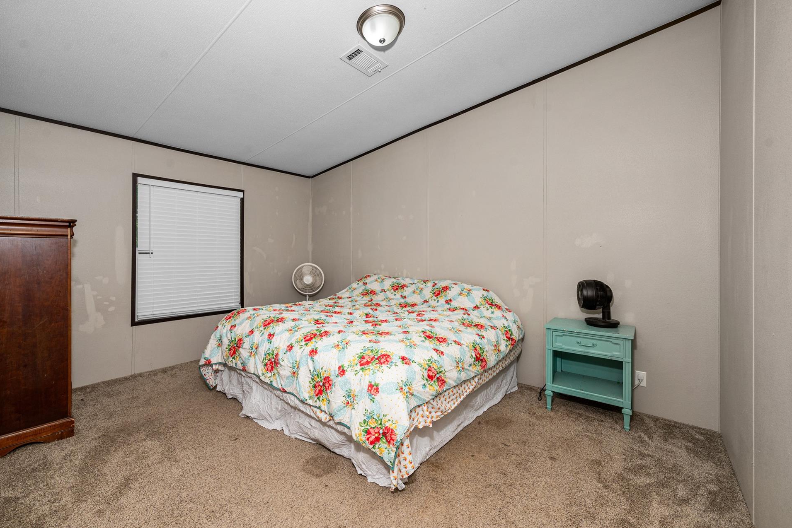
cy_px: 253
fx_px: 330
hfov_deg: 100.2
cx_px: 370
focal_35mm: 15
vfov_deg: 77.3
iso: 400
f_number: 8
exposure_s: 1/250
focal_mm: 14
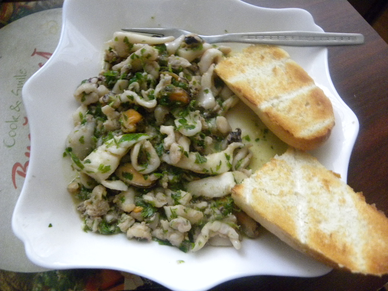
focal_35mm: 26
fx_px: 291
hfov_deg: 67.3
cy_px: 146
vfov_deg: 53.1
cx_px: 194
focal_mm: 4.6
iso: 568
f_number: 2.8
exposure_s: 1/9.6
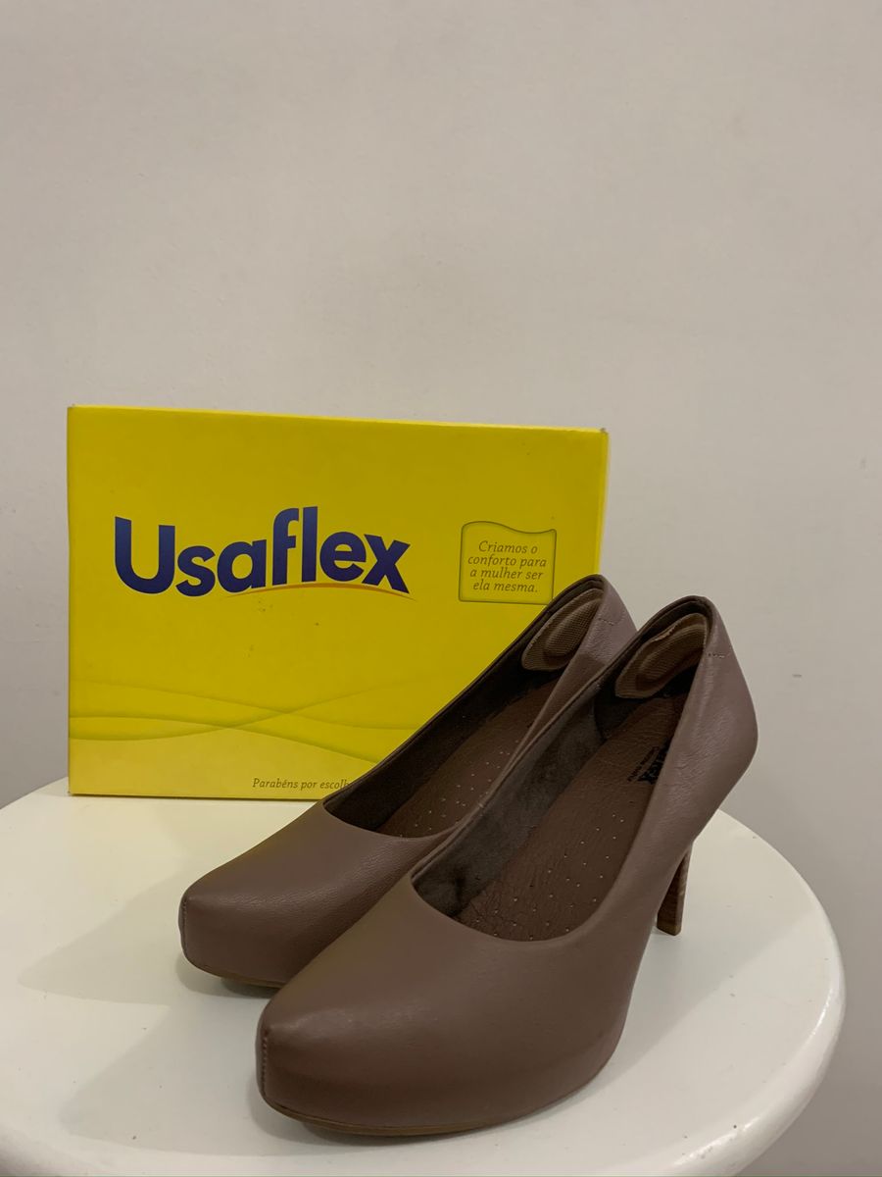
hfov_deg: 53.1
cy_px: 588
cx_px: 441
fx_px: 883
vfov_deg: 67.3
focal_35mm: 26
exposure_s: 1/40
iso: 250
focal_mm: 4.25
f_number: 1.8
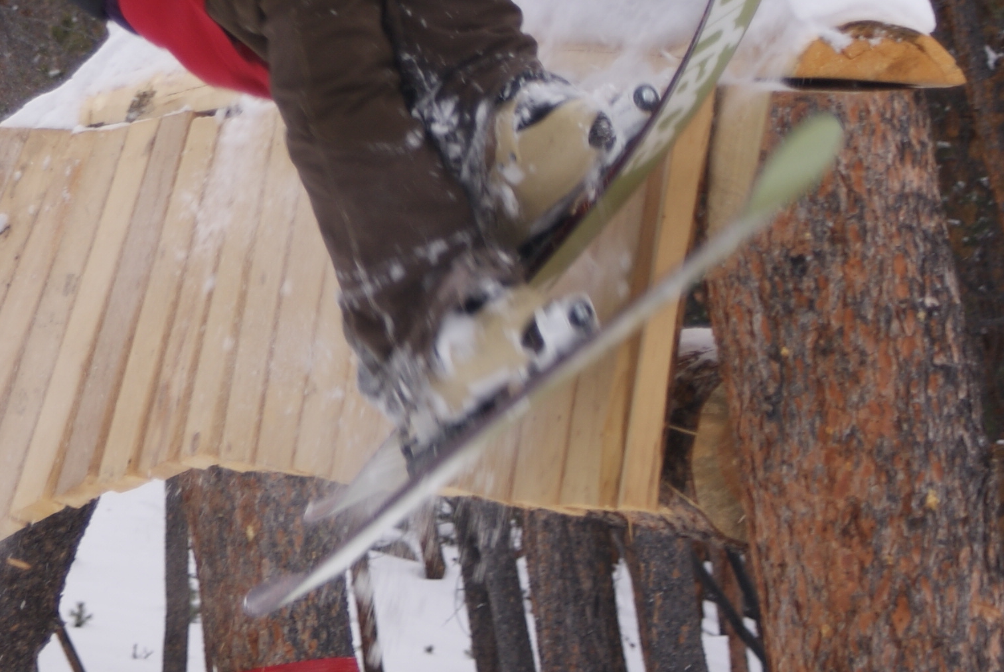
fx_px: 5899
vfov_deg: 6.5
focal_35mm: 211
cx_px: 174
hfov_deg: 9.7
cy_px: 264
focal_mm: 55
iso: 100
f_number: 5.6
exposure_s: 1/200
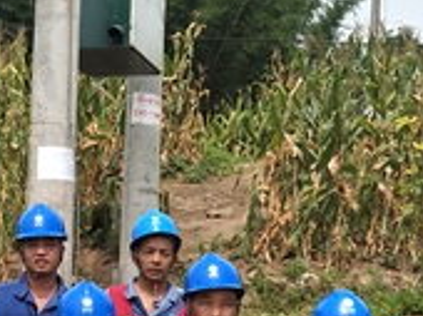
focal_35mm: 98
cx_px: 167
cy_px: 328
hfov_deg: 20.0
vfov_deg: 14.8
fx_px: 1196
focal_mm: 3.88
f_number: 2
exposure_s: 1/1231
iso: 64
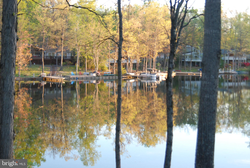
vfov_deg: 19.8
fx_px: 480
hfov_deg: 29.2
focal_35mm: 69
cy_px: 84
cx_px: 125
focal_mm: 46
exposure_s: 1/80
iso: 400
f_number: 5
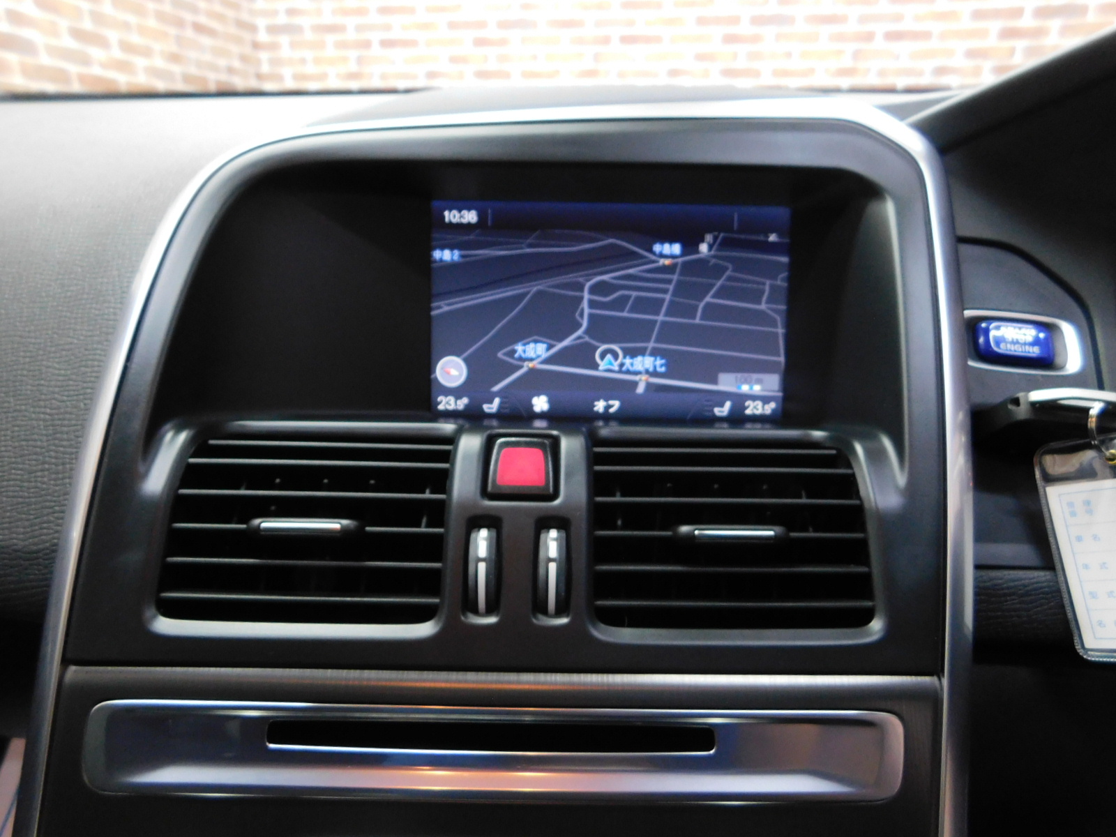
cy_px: 418
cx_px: 558
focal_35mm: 23
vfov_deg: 58.9
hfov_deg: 73.9
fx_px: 742
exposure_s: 1/15
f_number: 3
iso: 400
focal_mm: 4
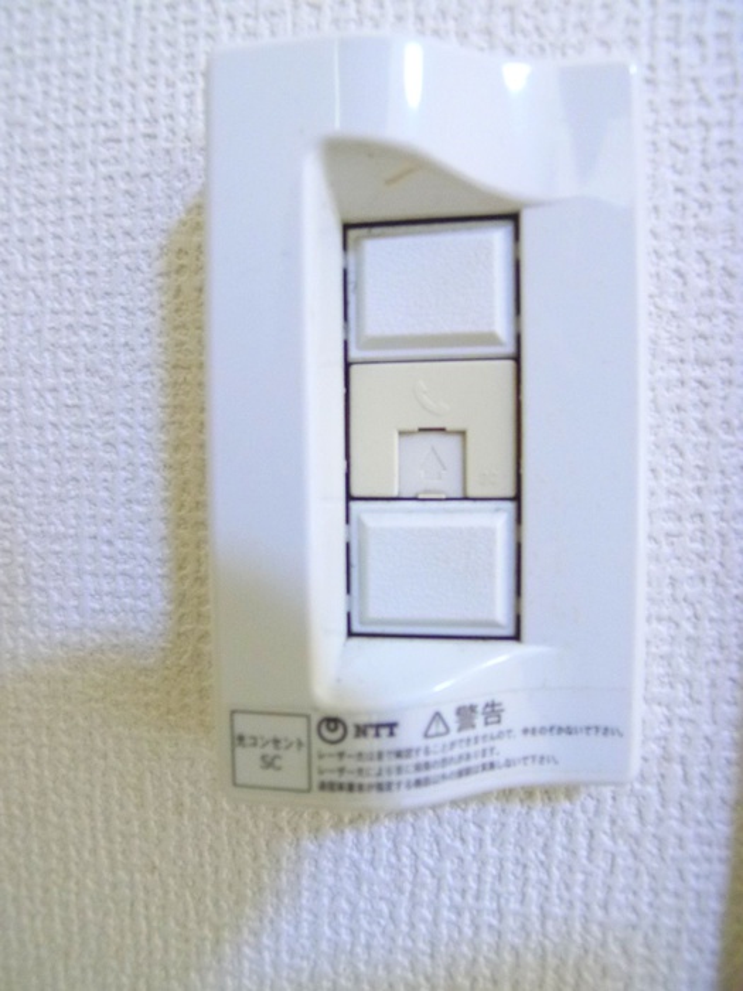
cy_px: 496
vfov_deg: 71.6
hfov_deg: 56.8
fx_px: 687
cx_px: 372
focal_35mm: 24
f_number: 2
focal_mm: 5.1
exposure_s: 1/40
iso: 800
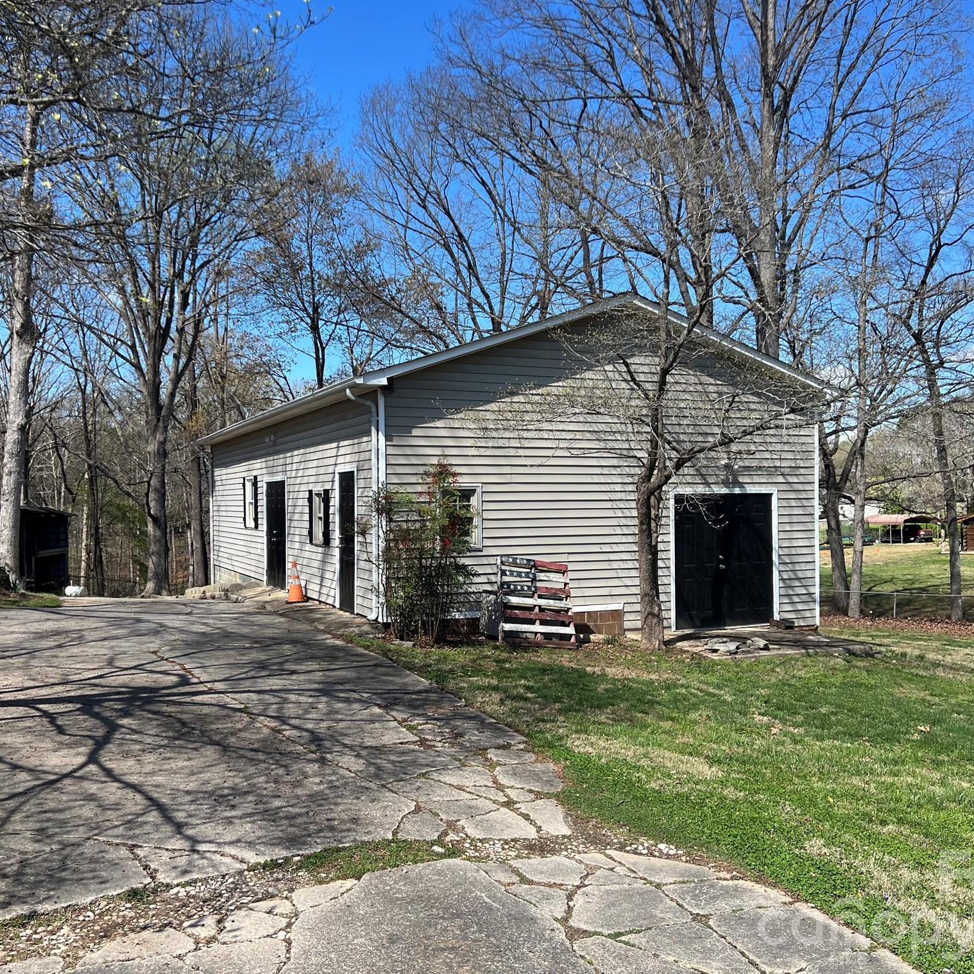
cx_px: 487
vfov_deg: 52.5
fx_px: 987
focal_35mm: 31
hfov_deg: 52.5
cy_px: 483
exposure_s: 1/2513
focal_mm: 5.7
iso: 50
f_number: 1.5
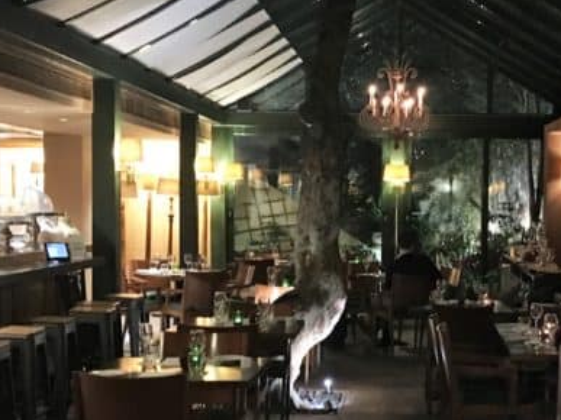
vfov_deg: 24.4
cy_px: 211
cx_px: 487
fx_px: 972
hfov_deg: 31.0
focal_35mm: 60
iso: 500
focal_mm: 4.15
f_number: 2.2
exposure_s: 1/17
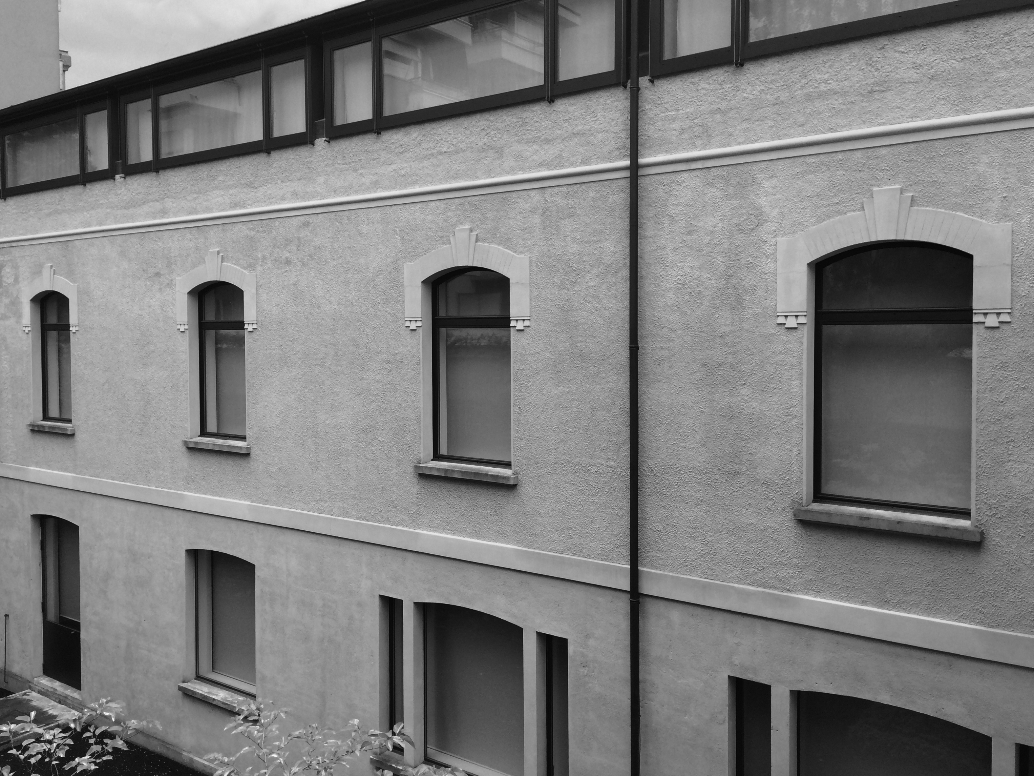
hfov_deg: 58.3
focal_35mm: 31
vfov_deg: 45.4
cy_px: 362
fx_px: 926
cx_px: 490
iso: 32
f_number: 2.2
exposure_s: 1/488
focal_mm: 4.15
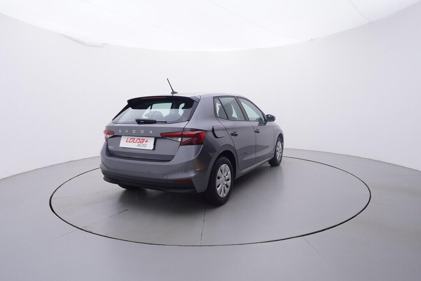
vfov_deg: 56.2
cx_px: 210
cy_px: 140
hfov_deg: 77.3
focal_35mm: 22
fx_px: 263
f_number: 5
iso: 200
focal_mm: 15
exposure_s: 1/80
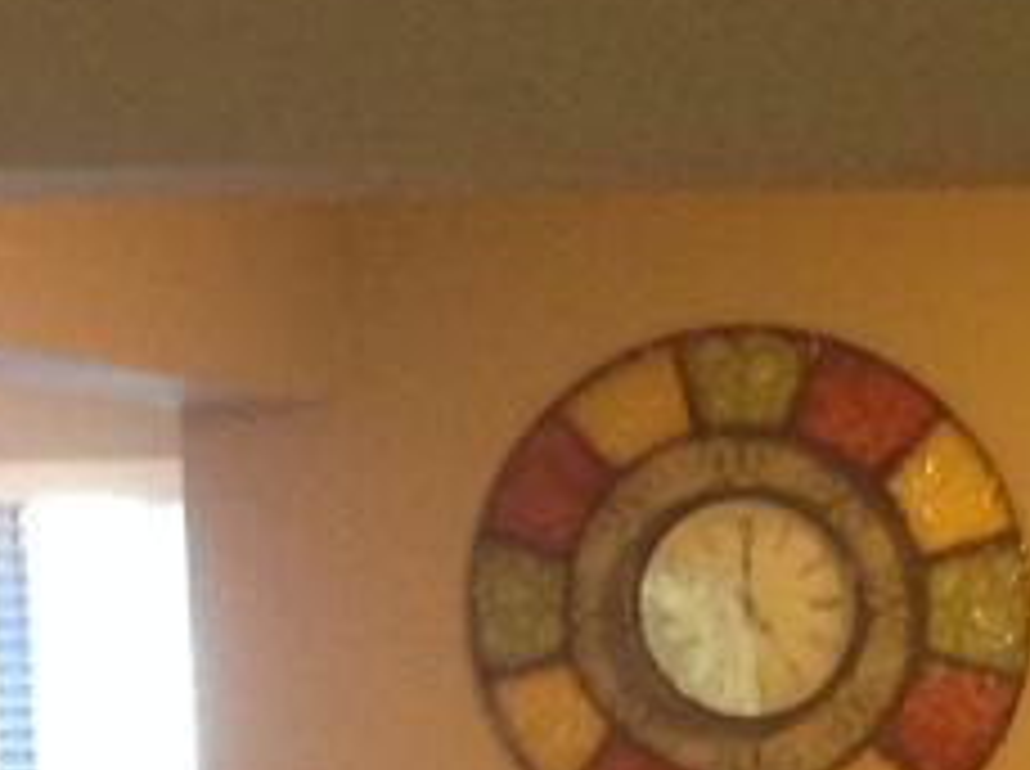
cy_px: 959
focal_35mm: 198
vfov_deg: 7.4
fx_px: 5882
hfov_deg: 9.6
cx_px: 1732
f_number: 2.4
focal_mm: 4.28
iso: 250
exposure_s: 1/15
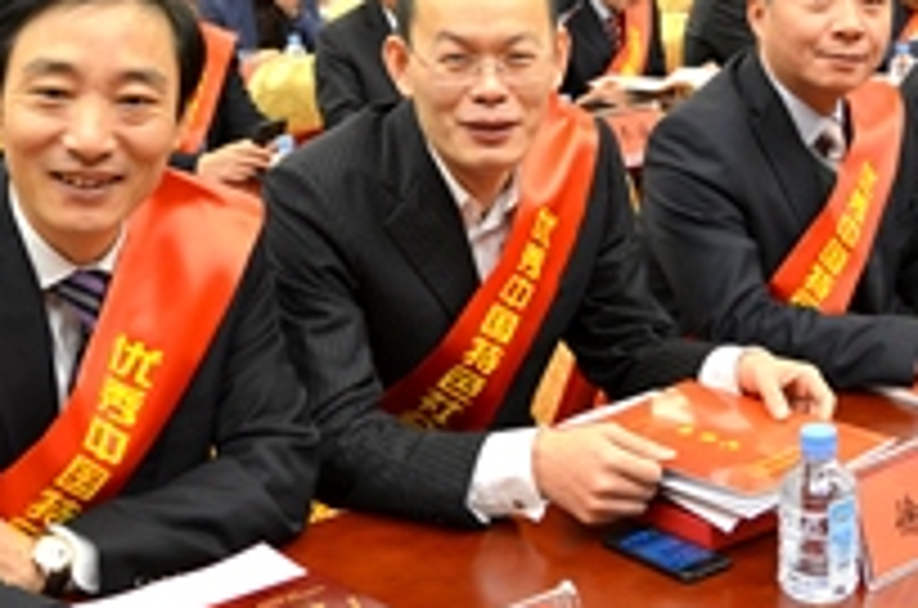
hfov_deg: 32.9
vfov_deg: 22.0
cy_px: 173
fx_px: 1552
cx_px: 495
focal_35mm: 61
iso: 400
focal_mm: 18
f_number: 3.5
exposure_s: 1/50
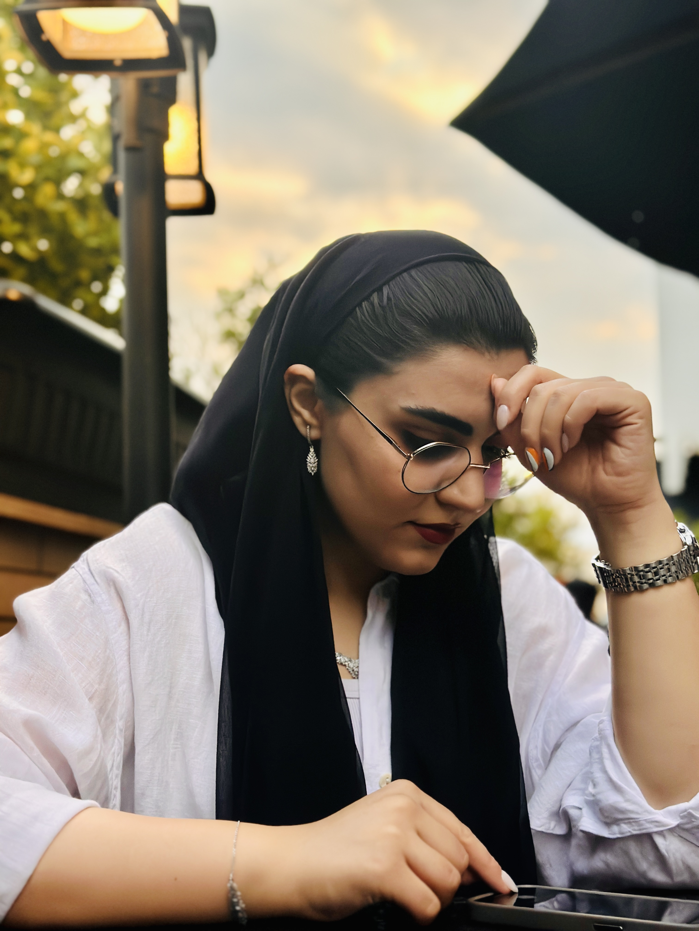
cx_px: 350
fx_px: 1292
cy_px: 466
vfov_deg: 39.7
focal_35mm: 48
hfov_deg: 30.3
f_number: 1.78
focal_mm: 6.86
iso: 80
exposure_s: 1/1395
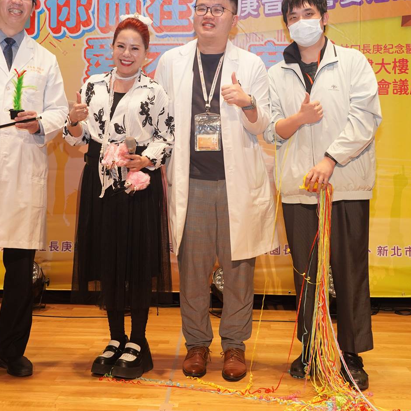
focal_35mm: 59
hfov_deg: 29.0
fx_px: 793
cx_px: 168
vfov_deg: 28.9
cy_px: 142
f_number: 4.5
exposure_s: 1/160
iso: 640
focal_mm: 34
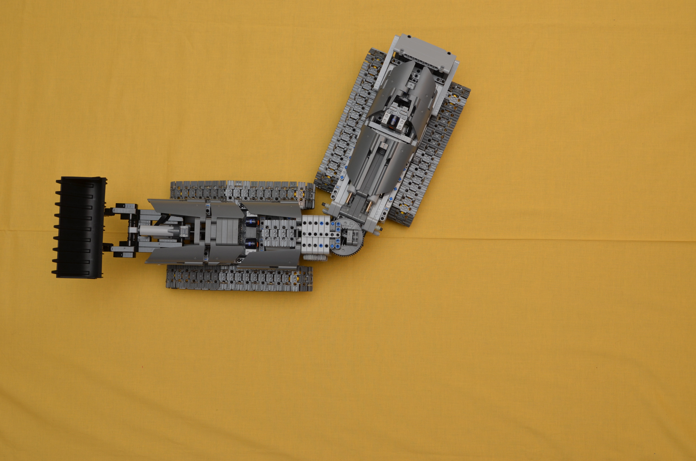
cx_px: 348
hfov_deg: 53.2
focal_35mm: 36
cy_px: 230
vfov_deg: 36.7
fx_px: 695
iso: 100
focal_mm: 24
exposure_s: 1/60
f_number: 8
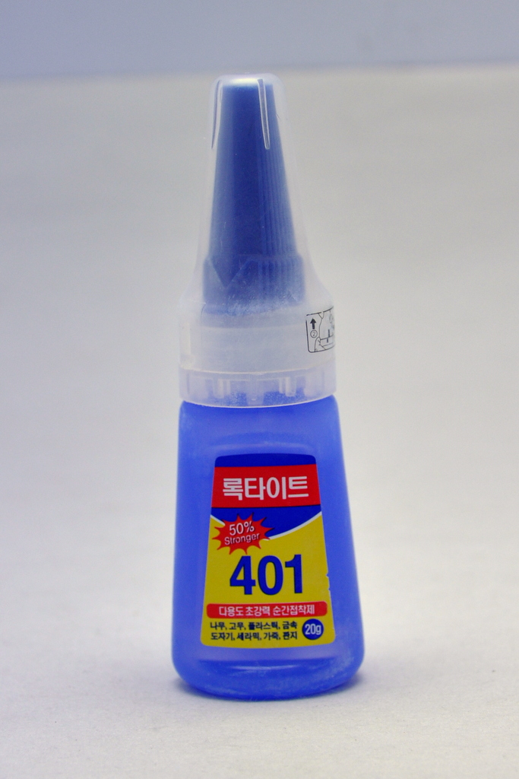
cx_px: 260
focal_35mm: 51
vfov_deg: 38.9
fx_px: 1102
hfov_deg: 26.5
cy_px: 390
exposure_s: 1/320
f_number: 4.2
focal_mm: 34
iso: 250
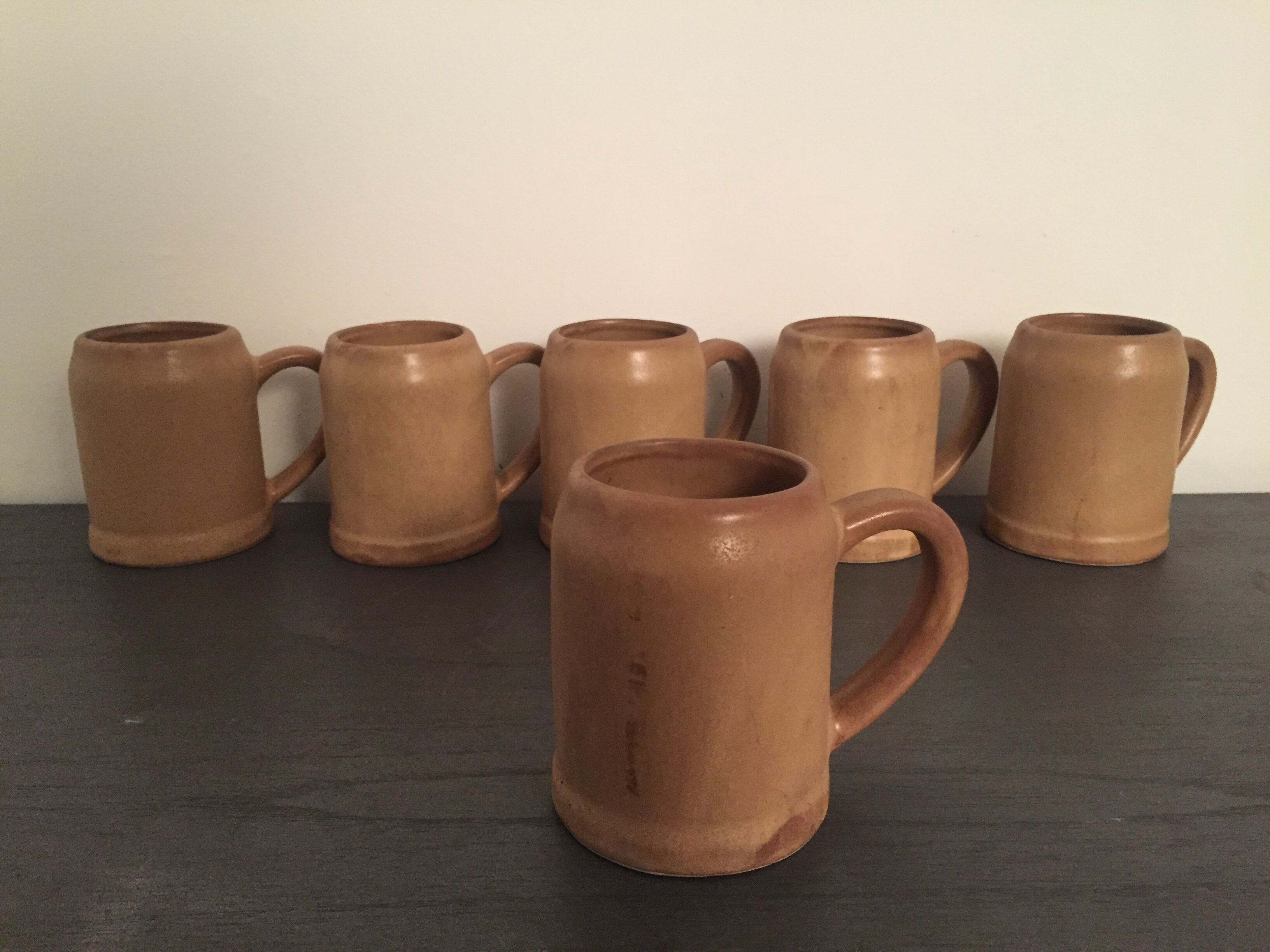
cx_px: 635
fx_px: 1064
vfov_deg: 48.2
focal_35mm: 29
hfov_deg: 61.7
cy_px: 476
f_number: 2.2
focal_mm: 4.15
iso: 250
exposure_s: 1/25
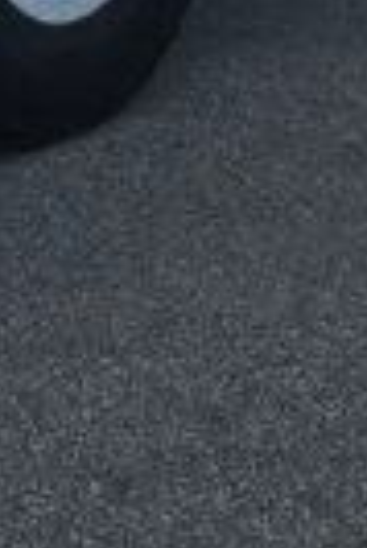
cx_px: -342
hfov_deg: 7.2
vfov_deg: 9.3
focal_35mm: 184
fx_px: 2806
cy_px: -997
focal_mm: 6.3
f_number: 1.7
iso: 80
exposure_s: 1/7944
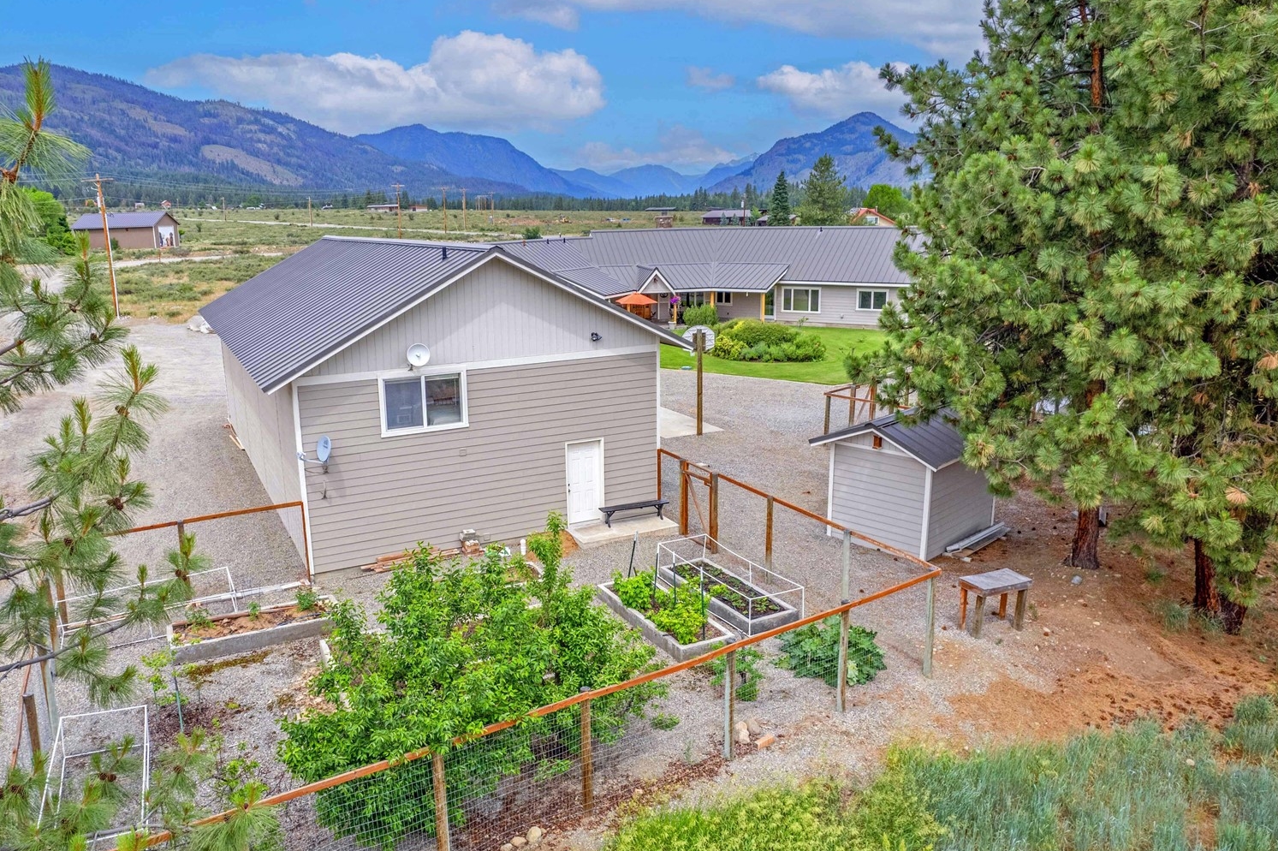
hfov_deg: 71.3
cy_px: 436
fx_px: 887
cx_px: 562
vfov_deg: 51.2
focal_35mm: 25
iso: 100
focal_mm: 8.38
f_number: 2.8
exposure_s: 1/1250
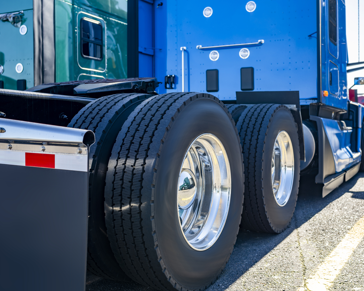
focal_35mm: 40
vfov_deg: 37.3
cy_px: 144
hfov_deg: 45.7
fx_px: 431
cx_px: 210
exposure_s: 1/160
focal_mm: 35
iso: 64
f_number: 4.5
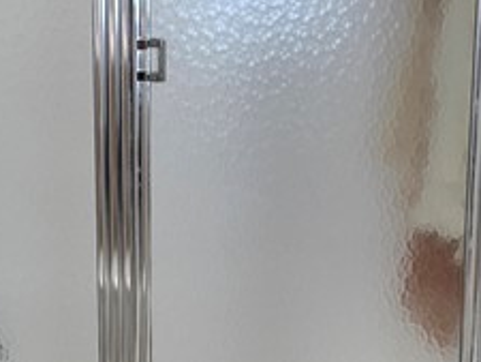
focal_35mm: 109
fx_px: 1515
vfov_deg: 13.5
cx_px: 122
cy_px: 291
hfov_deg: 17.9
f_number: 1.78
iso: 160
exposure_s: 1/120
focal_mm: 6.76
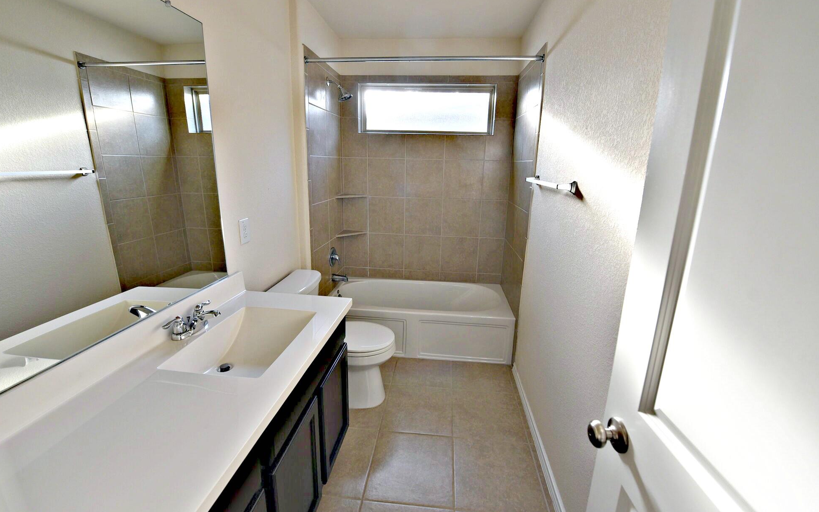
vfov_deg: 74.7
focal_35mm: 15
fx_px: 335
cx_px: 412
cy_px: 242
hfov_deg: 101.5
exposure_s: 1/100
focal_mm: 14
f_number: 5
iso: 400
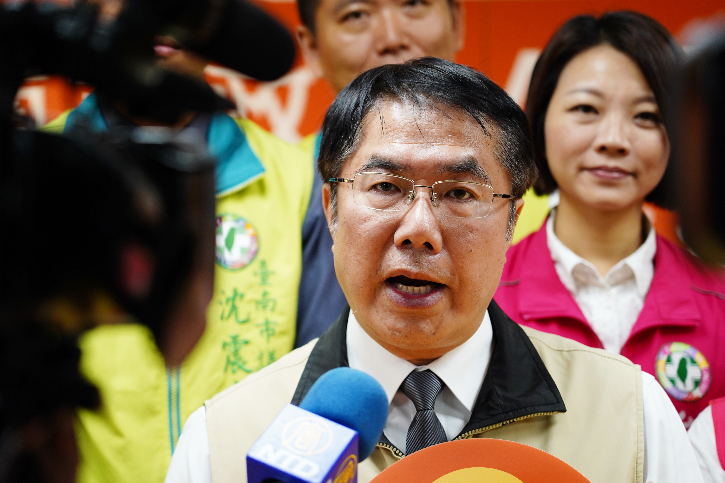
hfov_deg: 19.5
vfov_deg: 13.0
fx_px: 2114
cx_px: 362
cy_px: 242
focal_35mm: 105
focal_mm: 105
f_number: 4
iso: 1600
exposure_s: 1/200
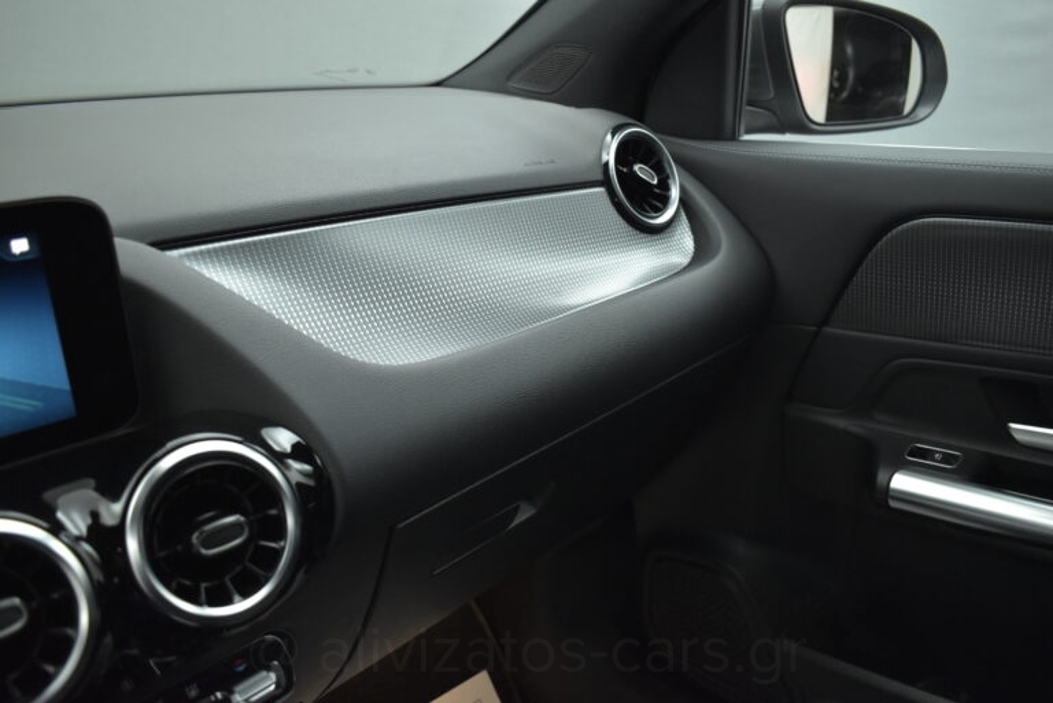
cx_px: 526
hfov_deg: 61.9
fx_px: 878
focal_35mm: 30
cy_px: 352
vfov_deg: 43.7
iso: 1600
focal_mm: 20
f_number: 3.8
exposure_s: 1/80
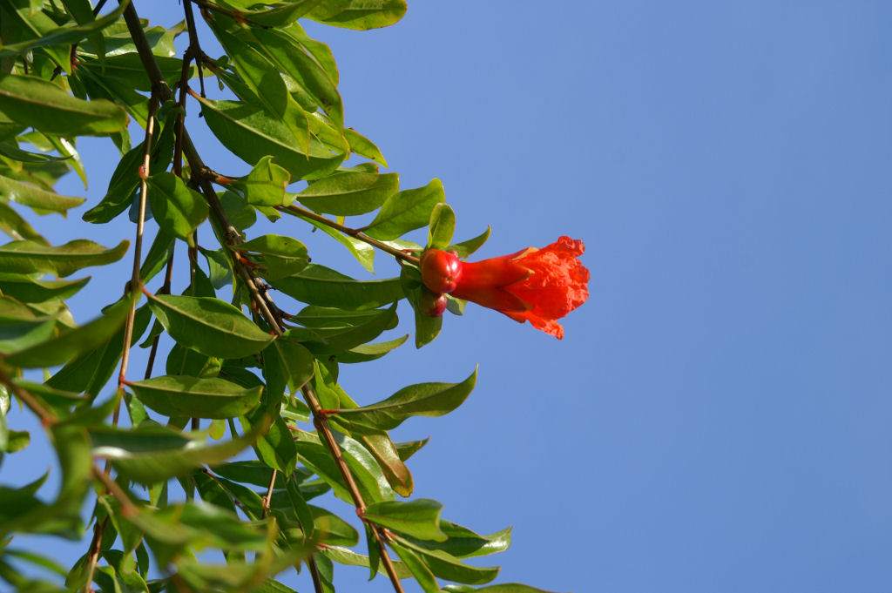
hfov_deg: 19.5
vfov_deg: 13.0
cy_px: 296
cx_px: 446
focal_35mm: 105
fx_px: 2600
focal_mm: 70
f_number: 11
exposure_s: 1/160
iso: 100
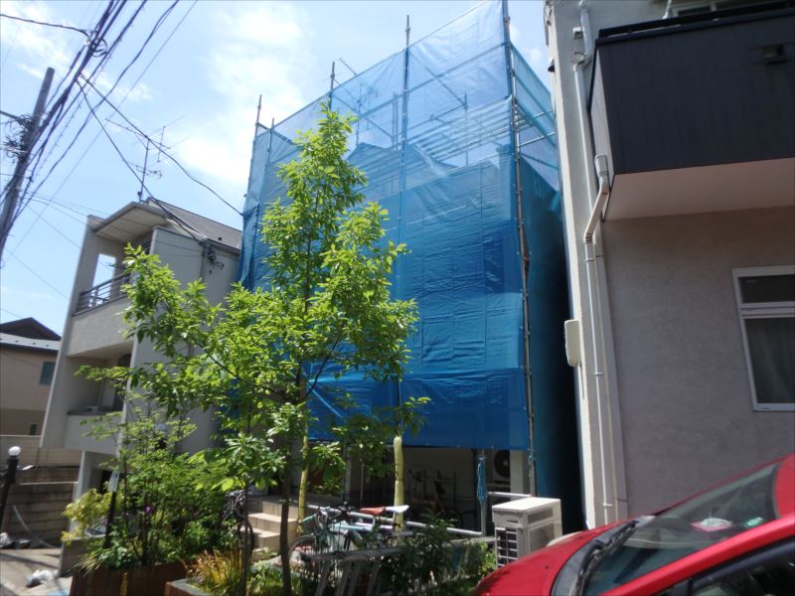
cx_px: 398
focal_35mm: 21
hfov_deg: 79.0
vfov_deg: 63.4
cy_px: 298
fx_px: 482
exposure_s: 1/1000
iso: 125
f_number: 3.5
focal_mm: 3.7
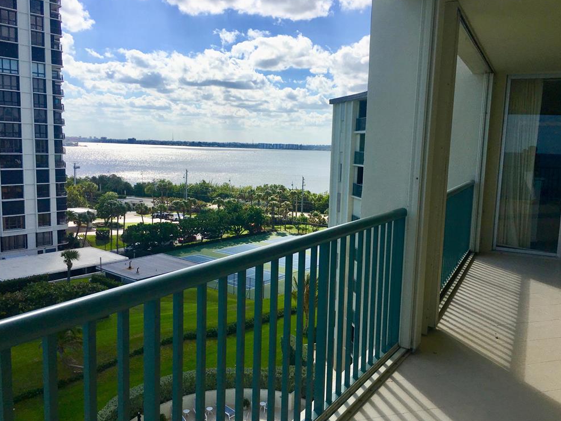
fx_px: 486
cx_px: 282
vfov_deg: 46.8
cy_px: 210
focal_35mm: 30
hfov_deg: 60.0
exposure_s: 1/3663
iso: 25
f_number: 2.2
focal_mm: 4.15
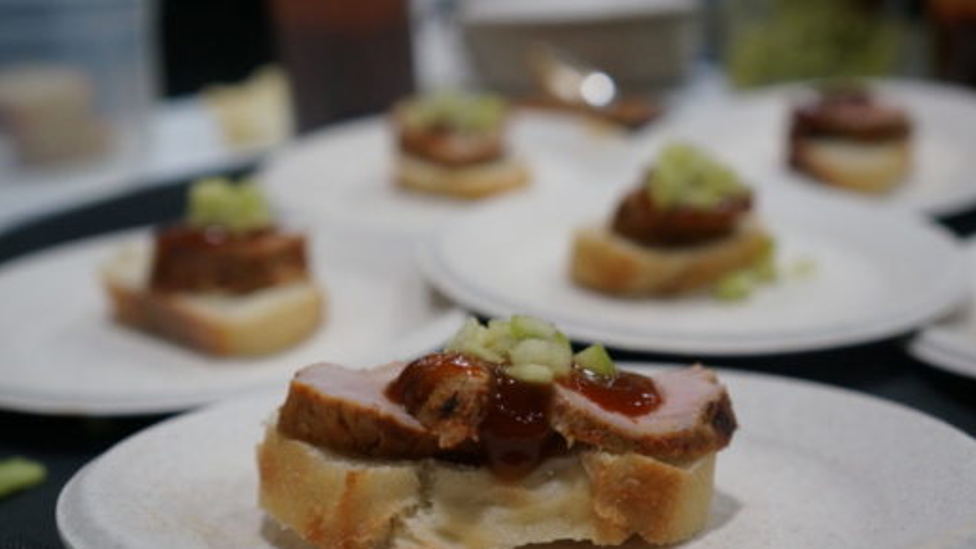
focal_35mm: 44
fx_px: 1127
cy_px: 288
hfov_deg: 46.8
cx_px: 497
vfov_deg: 27.4
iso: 1600
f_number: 4
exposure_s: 1/160
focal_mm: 27
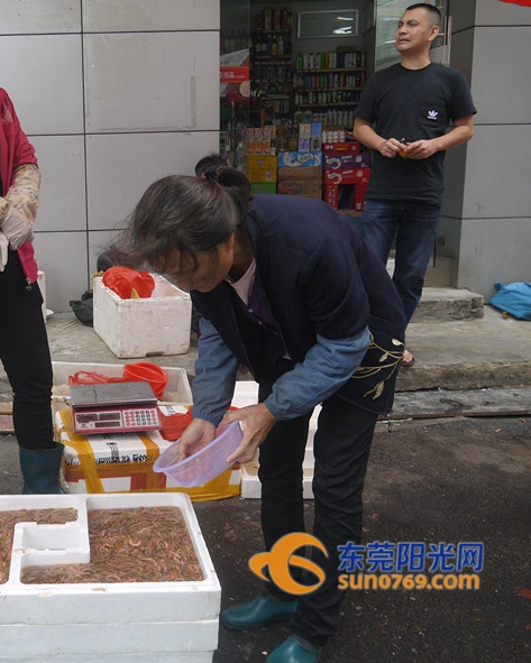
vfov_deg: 49.1
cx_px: 100
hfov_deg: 38.5
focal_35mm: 37
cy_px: 328
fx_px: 727
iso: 160
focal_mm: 14
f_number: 4
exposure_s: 1/160
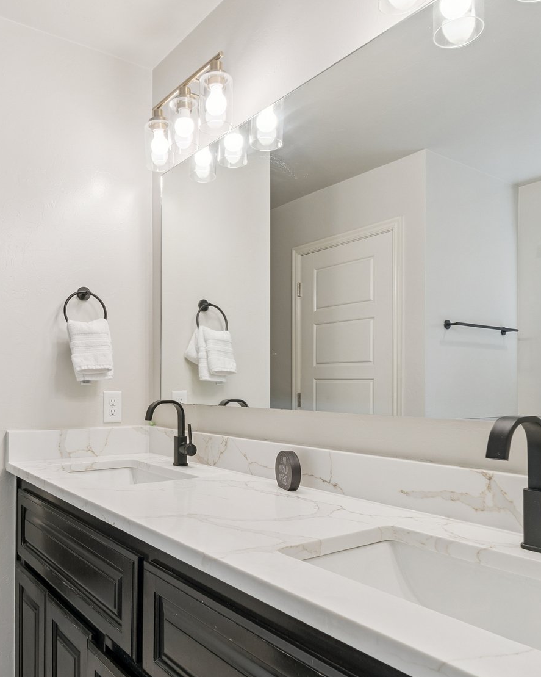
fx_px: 520
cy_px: 395
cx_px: 177
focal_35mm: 26
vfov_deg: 65.6
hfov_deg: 53.8
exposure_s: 1/40
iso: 200
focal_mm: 10
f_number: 6.3
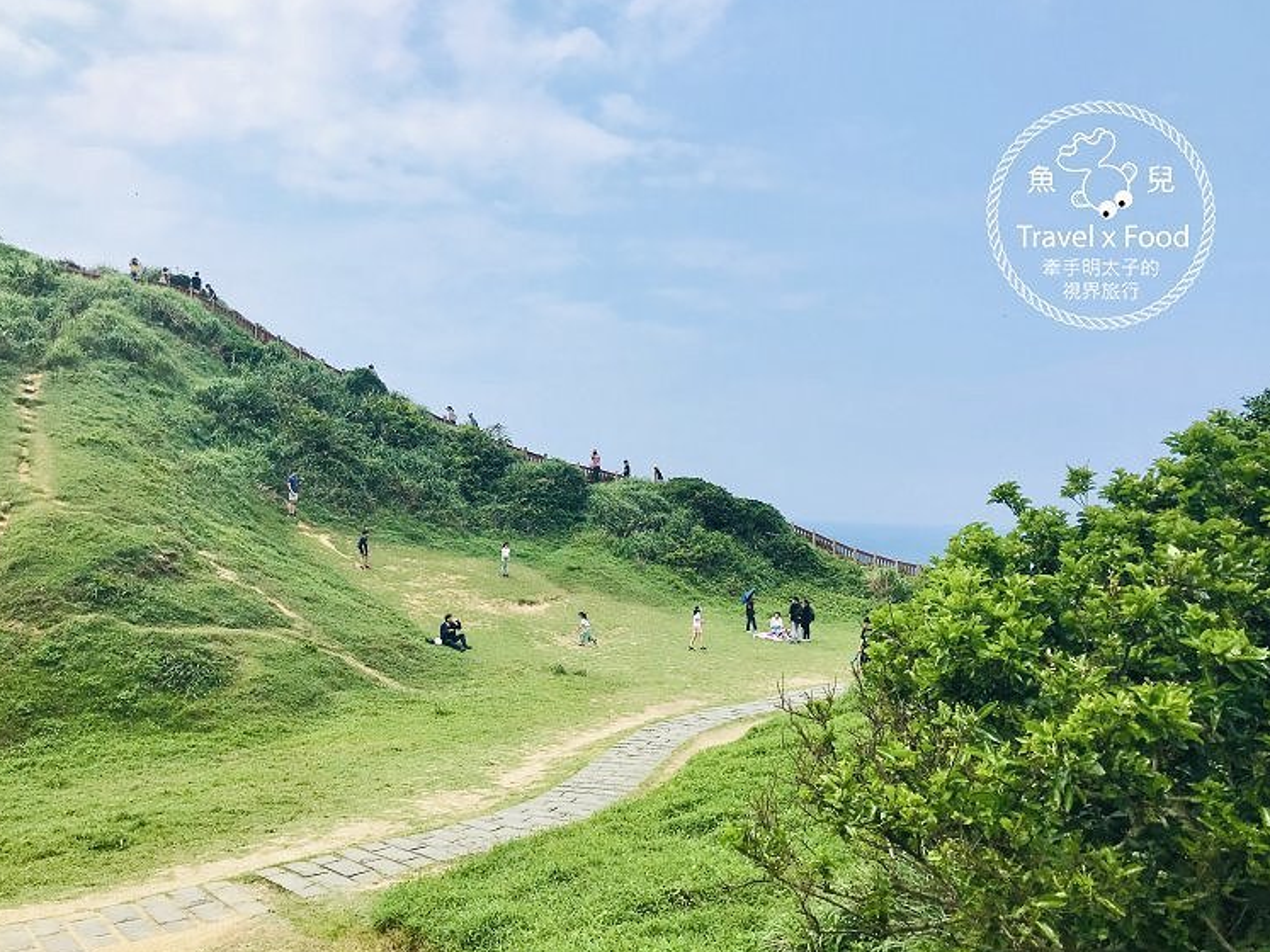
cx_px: 617
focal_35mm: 30
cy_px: 449
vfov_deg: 46.8
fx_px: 1100
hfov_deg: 60.0
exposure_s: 1/3425
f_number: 1.8
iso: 20
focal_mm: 3.99
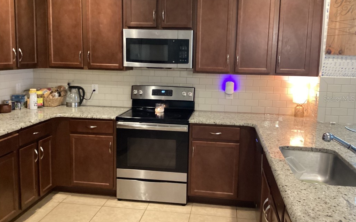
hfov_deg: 58.2
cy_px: 99
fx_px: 320
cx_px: 178
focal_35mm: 33
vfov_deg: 38.3
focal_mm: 3.3
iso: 400
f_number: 2.4
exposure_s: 1/30
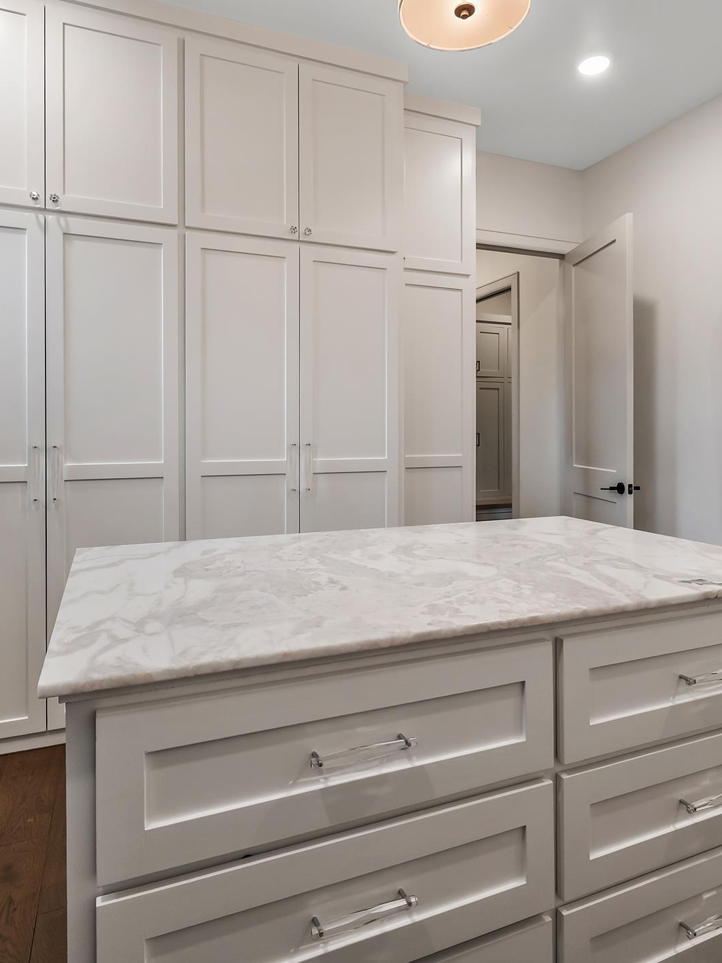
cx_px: 355
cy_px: 411
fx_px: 612
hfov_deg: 61.1
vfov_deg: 75.9
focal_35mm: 22
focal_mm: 13
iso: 800
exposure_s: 1/25
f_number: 8
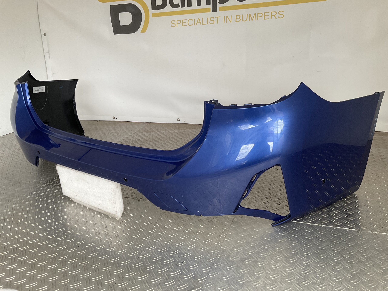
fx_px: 325
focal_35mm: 29
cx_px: 194
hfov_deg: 61.7
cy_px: 146
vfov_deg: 48.2
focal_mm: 3
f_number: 1.8
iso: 40
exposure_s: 1/50
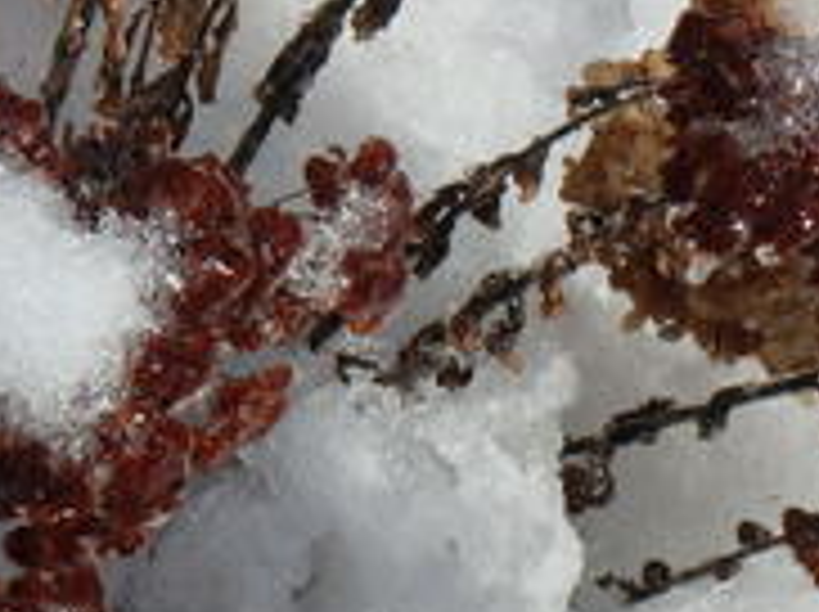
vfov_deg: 11.9
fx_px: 2930
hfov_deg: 15.5
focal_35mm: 124
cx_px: -58
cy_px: 443
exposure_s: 1/1000
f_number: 5.2
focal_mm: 8.7
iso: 125
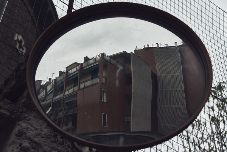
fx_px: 473
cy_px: 76
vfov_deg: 18.2
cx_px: 114
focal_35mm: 75
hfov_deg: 27.0
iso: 500
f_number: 4
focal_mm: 50
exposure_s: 1/40
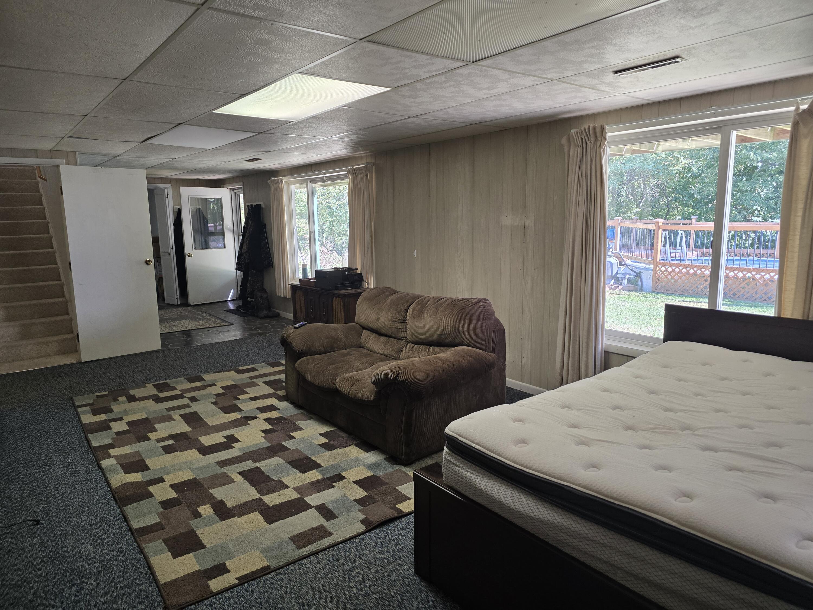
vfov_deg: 58.9
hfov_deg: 73.9
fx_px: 540
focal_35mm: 23
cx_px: 406
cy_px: 305
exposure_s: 1/120
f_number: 1.7
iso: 160
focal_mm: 6.3
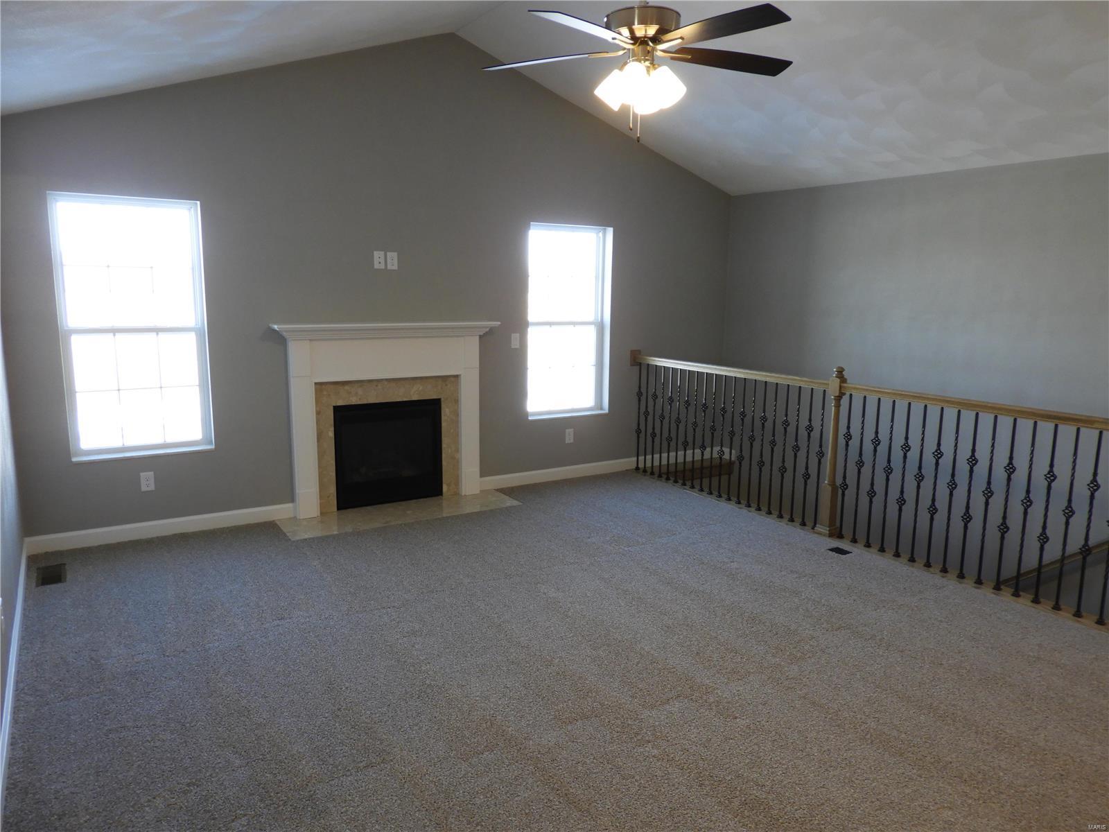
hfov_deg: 71.6
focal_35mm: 24
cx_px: 554
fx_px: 769
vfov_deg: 56.8
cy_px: 416
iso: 140
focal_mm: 4.3
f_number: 3.3
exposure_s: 1/30
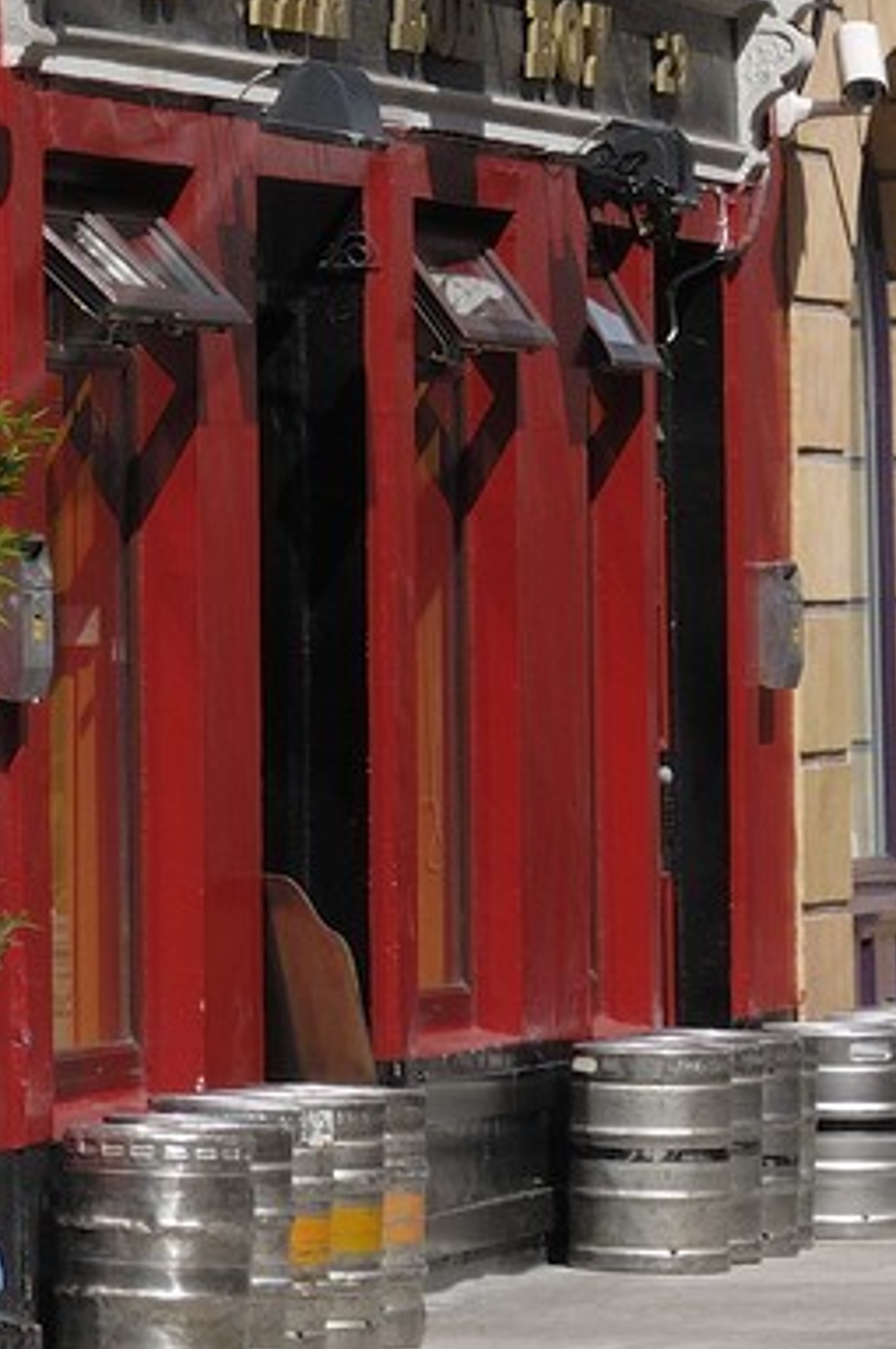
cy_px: -379
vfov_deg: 6.3
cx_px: -573
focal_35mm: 325
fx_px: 12165
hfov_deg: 4.2
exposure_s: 1/160
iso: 100
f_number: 9
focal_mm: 52
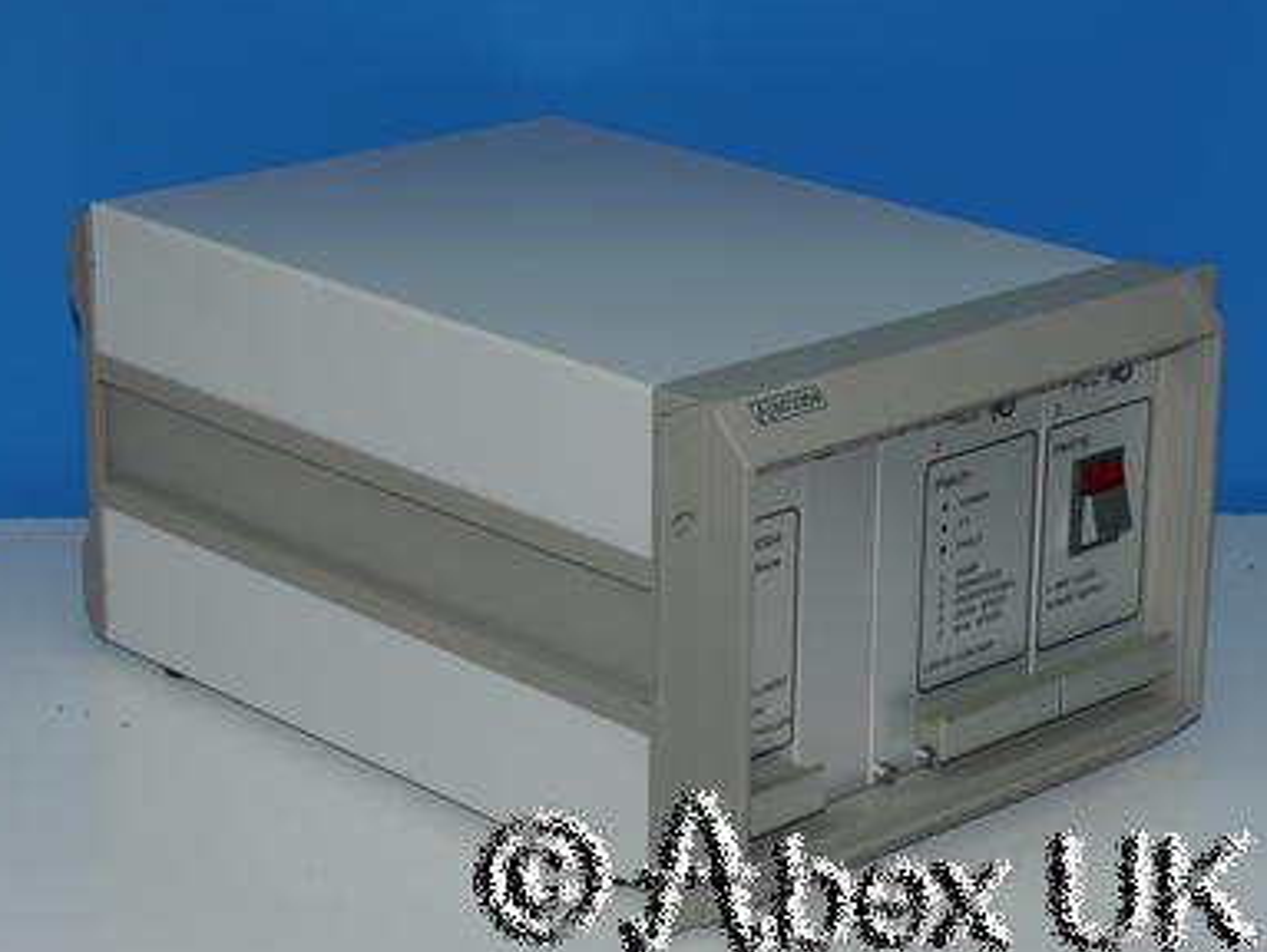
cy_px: 483
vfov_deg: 15.4
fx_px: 3517
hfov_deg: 20.4
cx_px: 619
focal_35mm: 96
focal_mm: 46
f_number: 11
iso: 400
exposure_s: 1/60
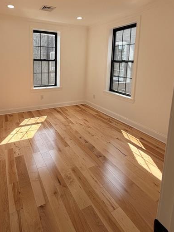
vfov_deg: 77.0
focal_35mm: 21
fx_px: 141
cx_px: 63
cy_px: 82
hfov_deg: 62.4
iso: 64
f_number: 2.2
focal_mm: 2.22
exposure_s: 1/502
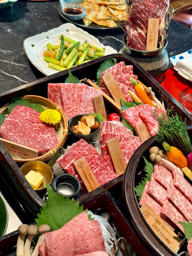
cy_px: 128
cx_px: 96
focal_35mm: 48
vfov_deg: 39.7
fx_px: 355
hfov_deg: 30.3
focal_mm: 6.86
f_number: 1.78
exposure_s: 1/60
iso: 200
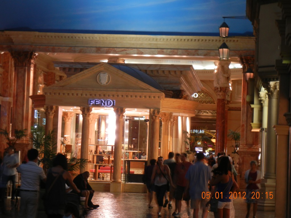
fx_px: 857
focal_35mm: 102
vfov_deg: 14.5
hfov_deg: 19.3
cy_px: 109
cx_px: 146
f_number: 4.5
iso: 200
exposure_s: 1/5.3
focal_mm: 18.3
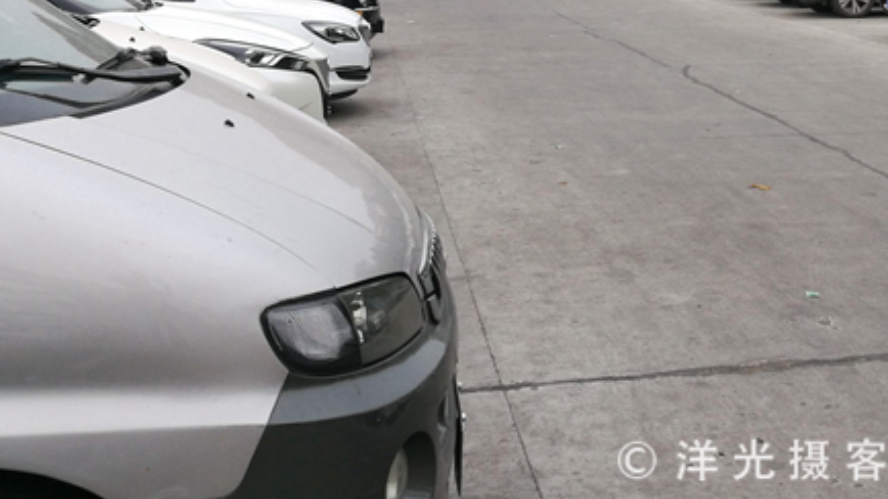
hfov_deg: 32.5
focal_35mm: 62
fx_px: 1460
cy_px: -115
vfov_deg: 18.3
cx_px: 756
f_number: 2.2
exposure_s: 1/572
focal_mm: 4.5
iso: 50
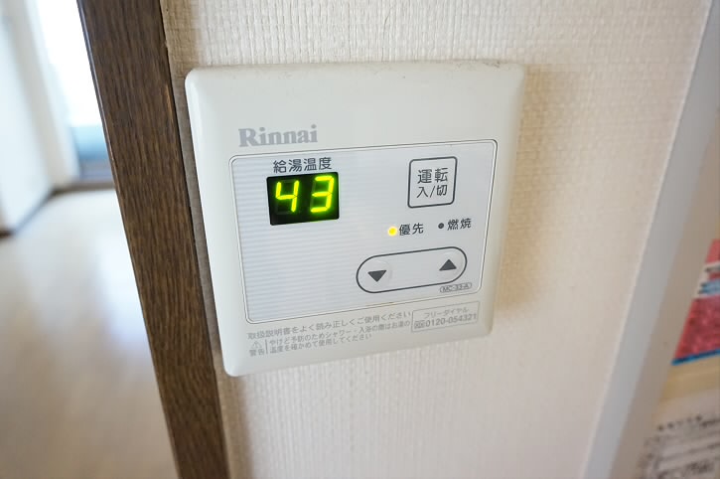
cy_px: 240
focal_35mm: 24
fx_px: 480
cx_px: 360
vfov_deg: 53.0
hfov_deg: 73.8
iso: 3200
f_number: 3.5
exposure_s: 1/60
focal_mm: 16
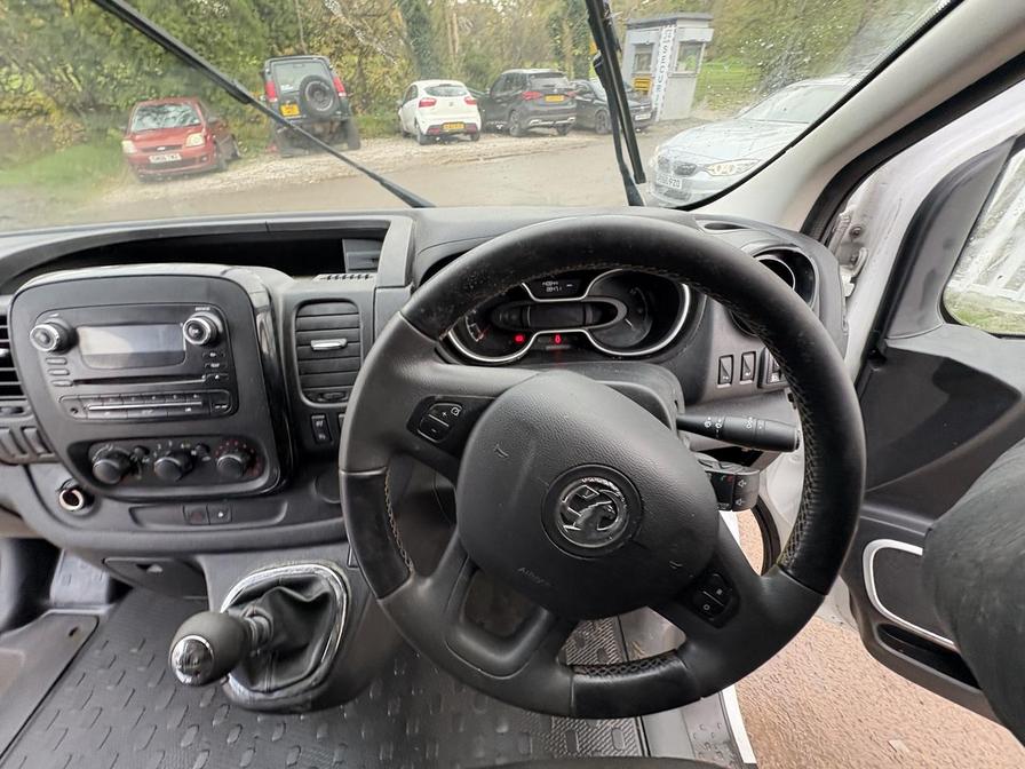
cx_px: 512
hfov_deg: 102.1
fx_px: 415
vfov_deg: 85.7
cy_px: 384
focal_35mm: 14
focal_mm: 2.22
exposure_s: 1/62
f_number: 2.2
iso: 200
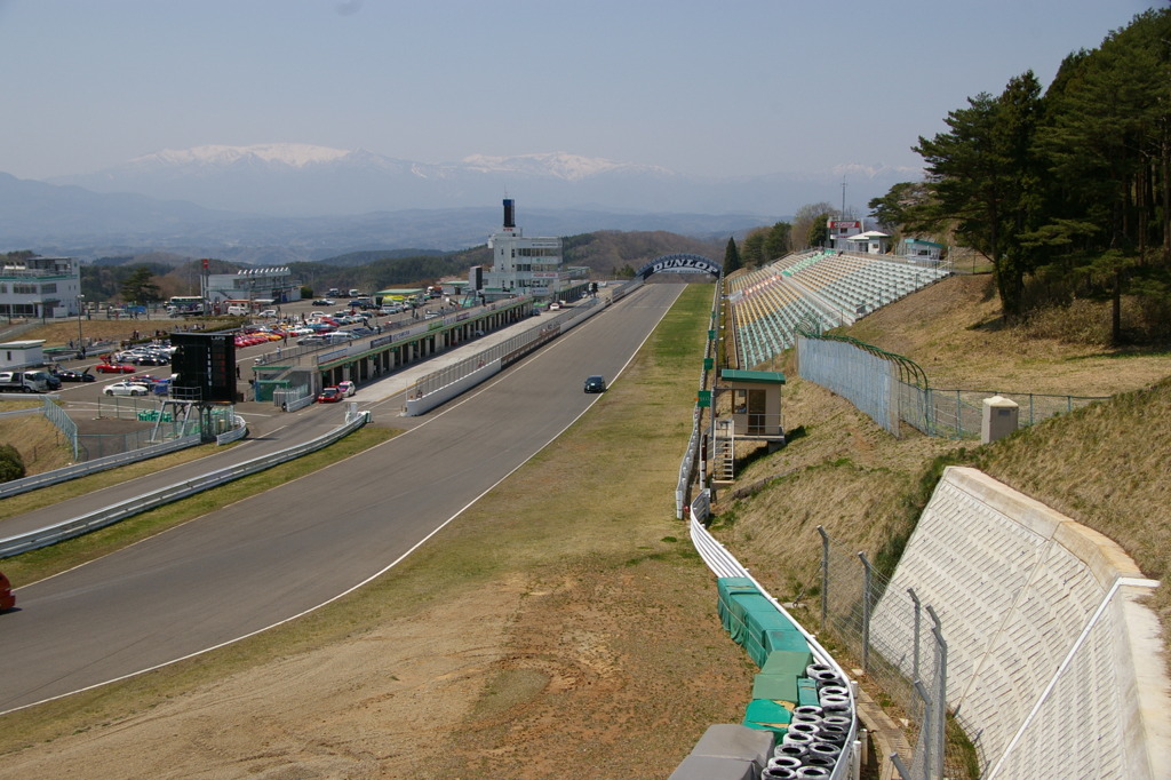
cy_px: 390
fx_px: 1317
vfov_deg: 33.0
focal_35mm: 40
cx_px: 586
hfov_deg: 47.9
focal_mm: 27
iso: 200
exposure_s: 1/500
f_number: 9.5
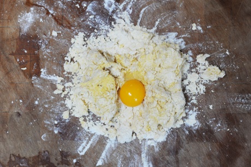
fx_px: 418
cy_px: 84
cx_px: 126
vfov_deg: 22.6
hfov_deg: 33.4
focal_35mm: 60
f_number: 5.6
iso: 800
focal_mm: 60
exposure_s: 1/100
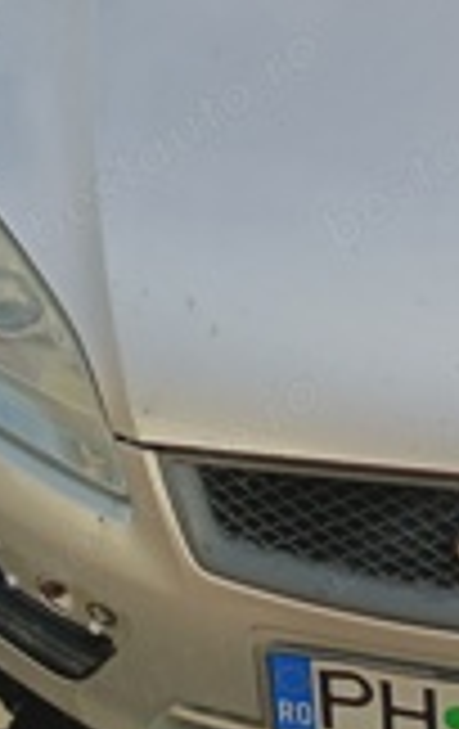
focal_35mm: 107
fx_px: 2130
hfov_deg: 11.9
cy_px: -126
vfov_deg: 18.5
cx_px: 644
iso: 100
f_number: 1.9
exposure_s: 1/816
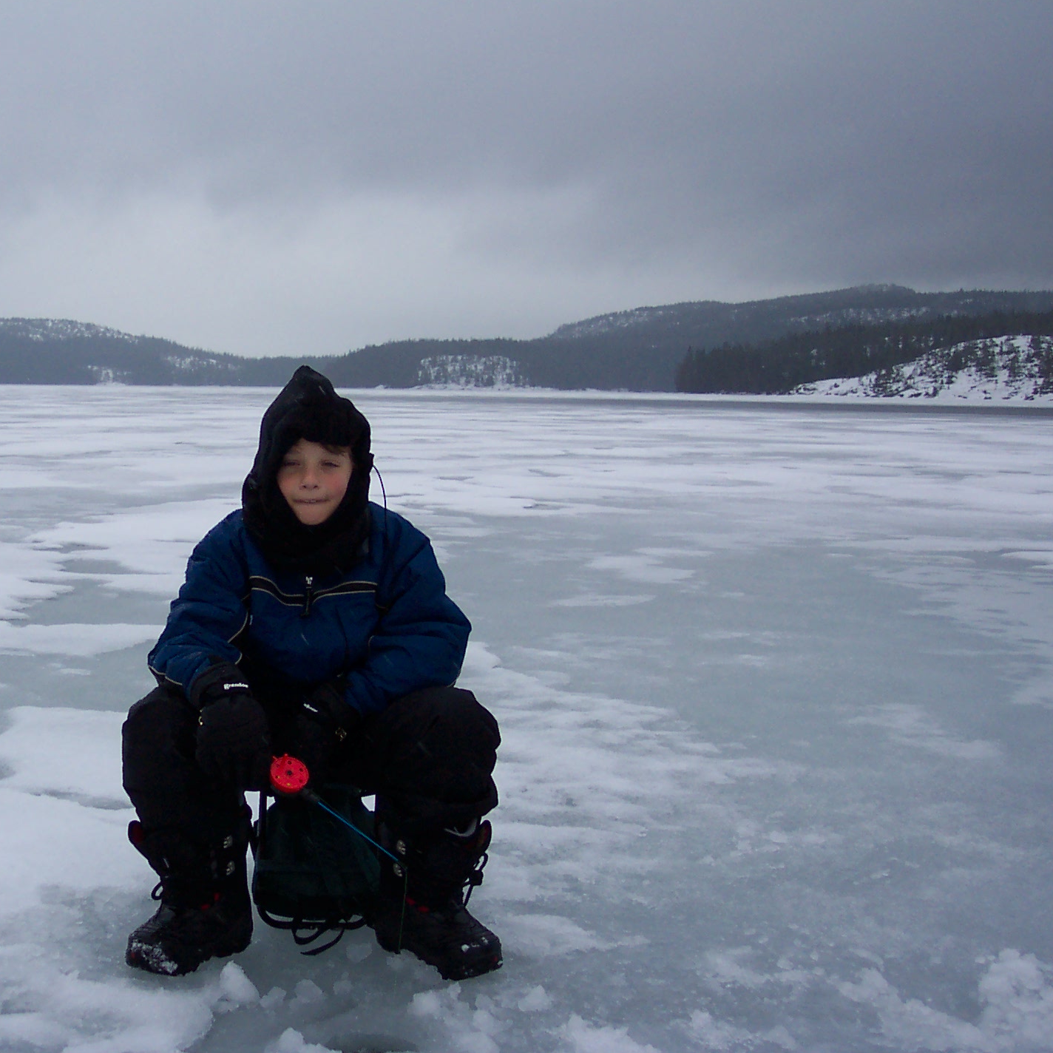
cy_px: 523
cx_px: 362
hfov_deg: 34.4
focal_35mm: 49
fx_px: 1686
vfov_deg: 34.7
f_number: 2.8
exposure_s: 1/700
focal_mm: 8
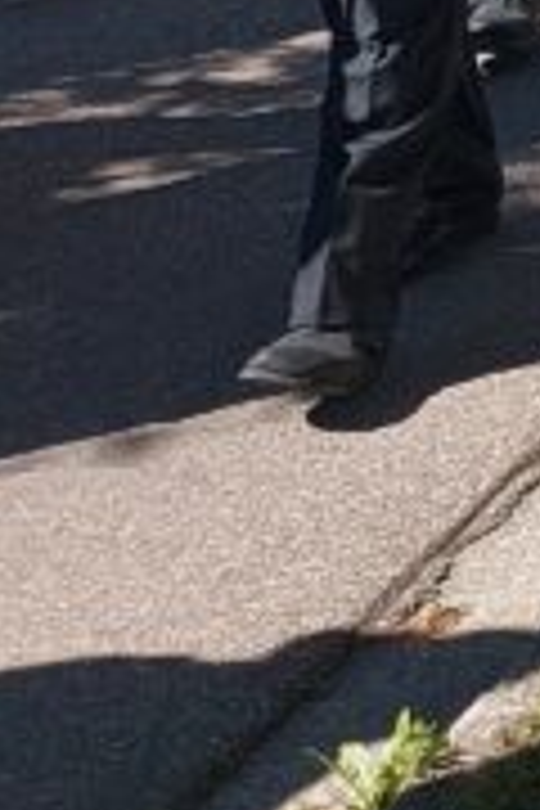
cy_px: -702
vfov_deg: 12.9
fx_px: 3195
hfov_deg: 7.3
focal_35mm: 142
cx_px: 2079
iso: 32
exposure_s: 1/811
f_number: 1.8
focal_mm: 5.23
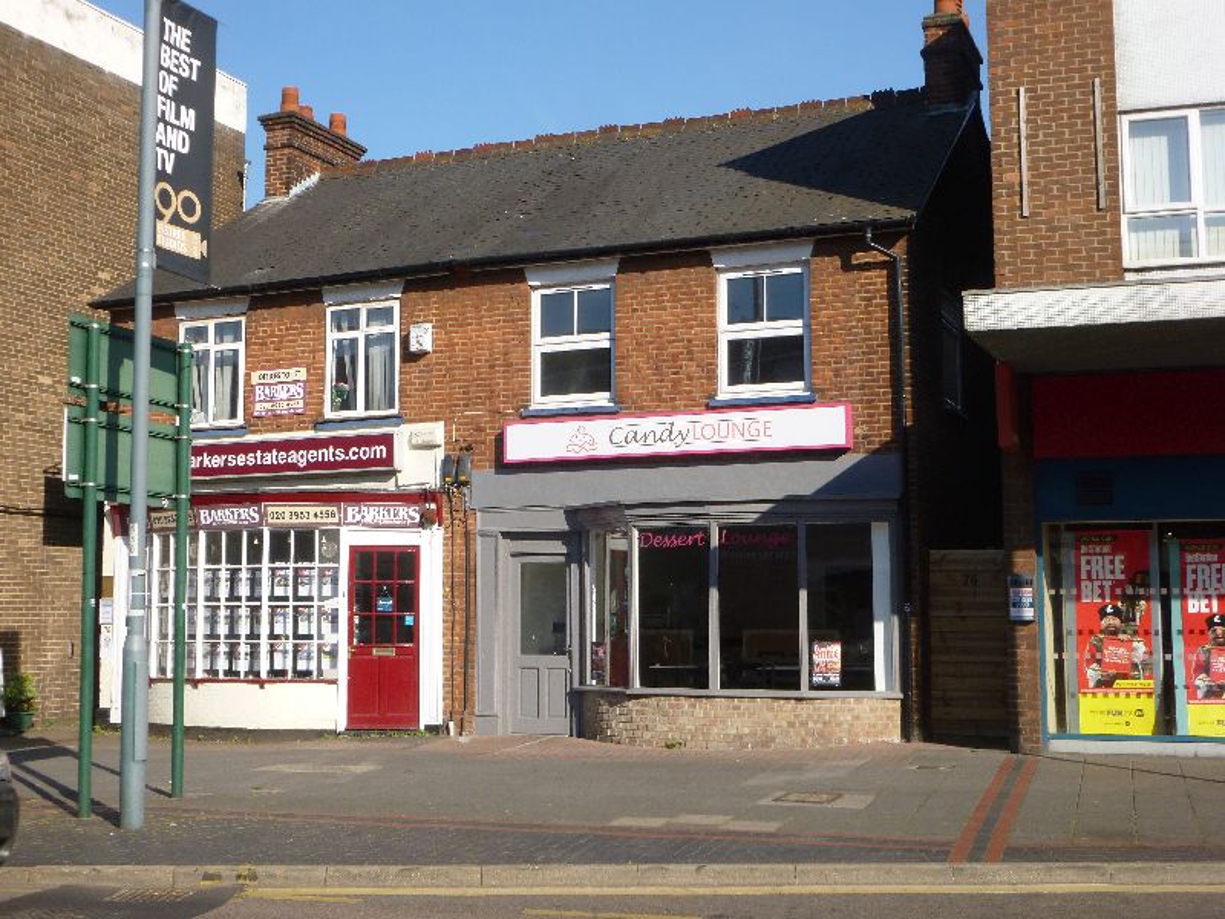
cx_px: 612
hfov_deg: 45.8
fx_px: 1451
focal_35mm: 41
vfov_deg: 35.1
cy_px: 460
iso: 100
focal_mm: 7.4
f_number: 3.7
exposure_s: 1/640
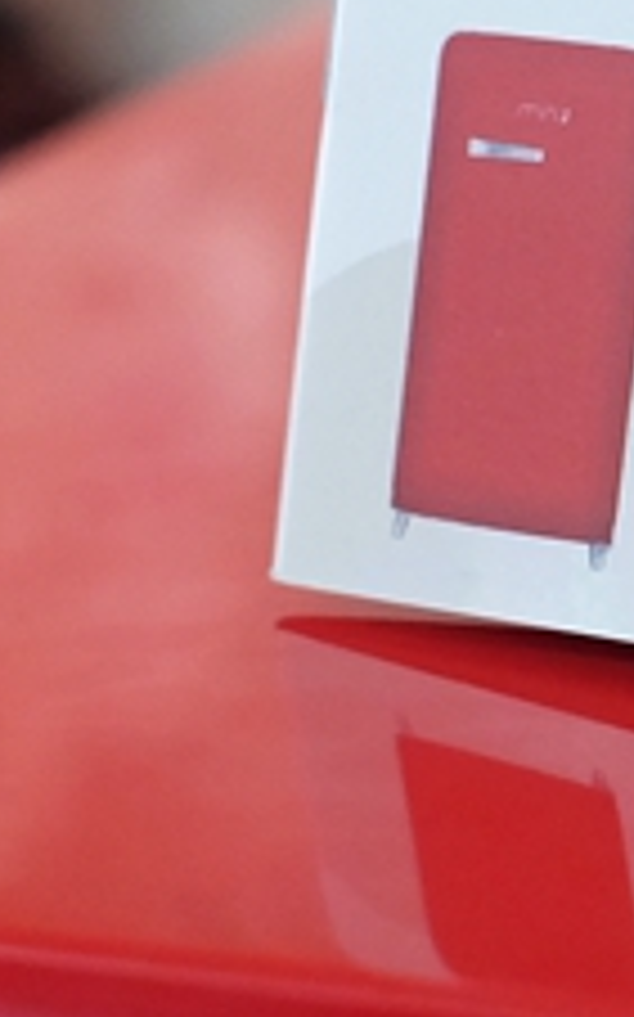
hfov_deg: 5.3
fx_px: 6782
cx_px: 1043
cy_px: -308
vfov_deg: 8.4
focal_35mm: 245
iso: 1250
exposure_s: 1/42
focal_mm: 35
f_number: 2.5
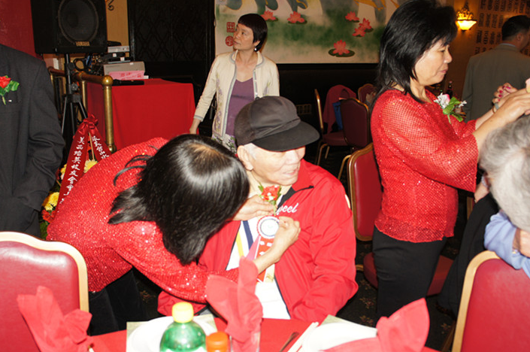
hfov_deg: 59.4
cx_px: 243
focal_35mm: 32
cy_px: 193
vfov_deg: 41.5
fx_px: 464
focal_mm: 19
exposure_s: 1/30
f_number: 3.5
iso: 200
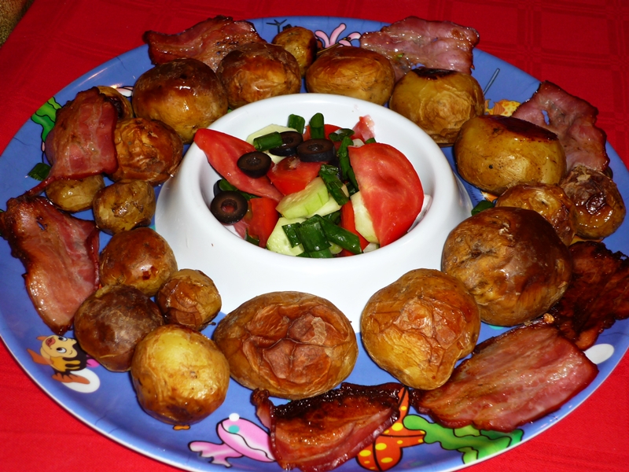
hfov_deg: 37.5
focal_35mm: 51
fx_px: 927
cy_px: 236
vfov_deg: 28.6
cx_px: 314
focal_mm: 8.4
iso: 100
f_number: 3.2
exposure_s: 1/40
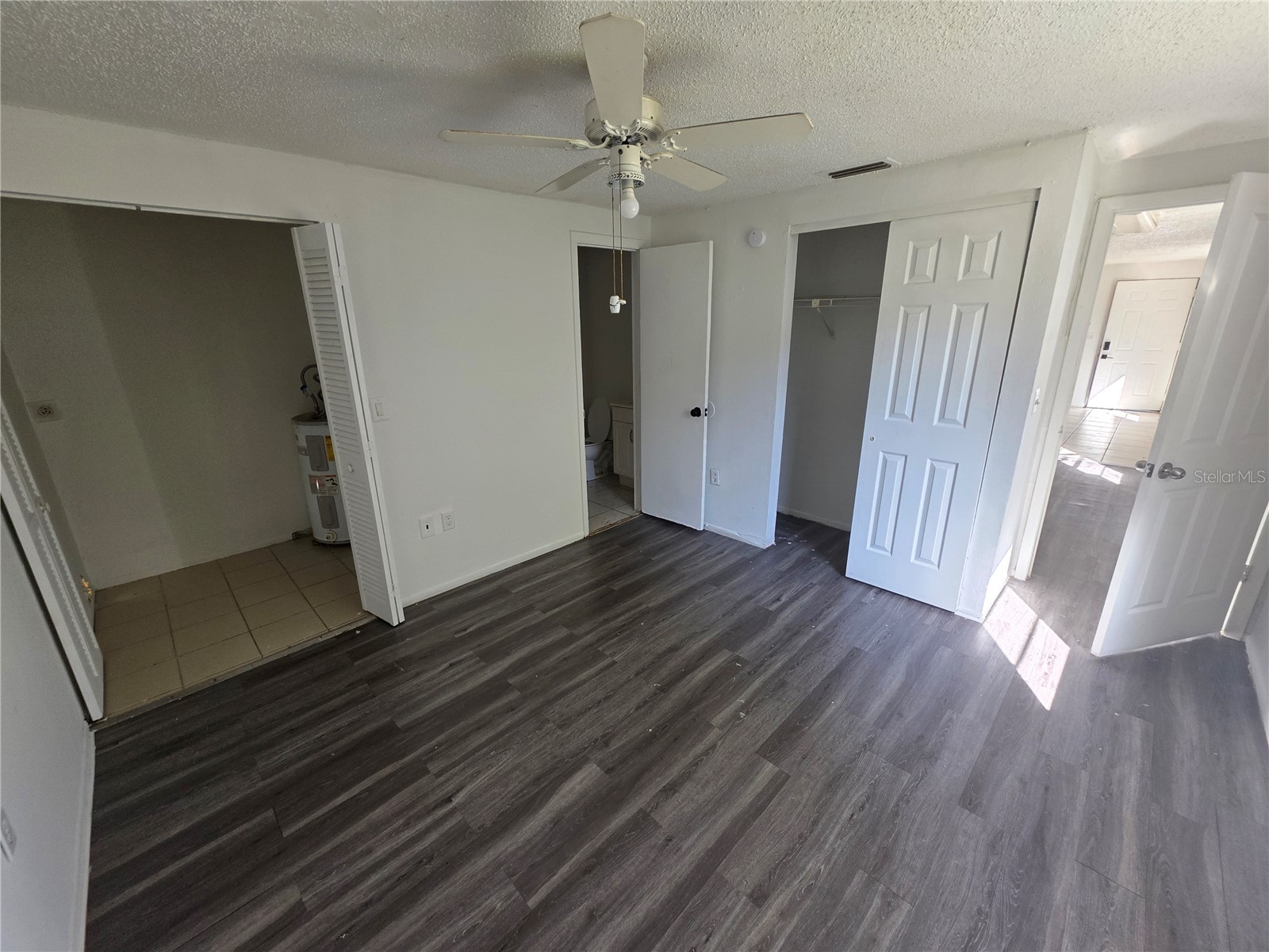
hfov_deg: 106.2
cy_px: 476
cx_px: 634
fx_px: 477
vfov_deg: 89.9
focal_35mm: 13
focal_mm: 2.2
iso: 64
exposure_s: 1/120
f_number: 1.9
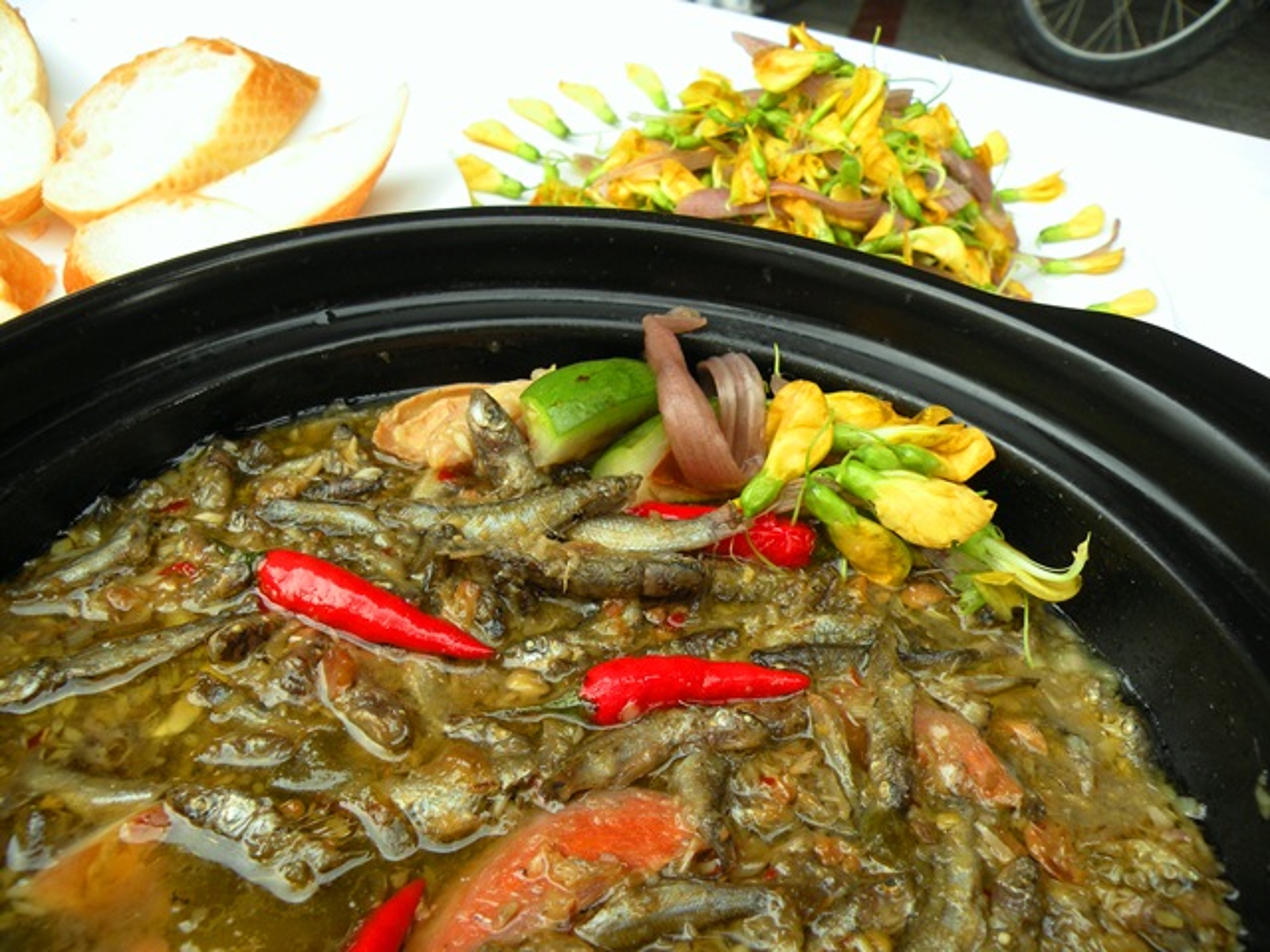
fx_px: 991
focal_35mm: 27
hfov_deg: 65.3
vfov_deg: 51.4
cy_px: 476
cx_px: 635
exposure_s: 1/69.1
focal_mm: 4.7
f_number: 3.5
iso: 64
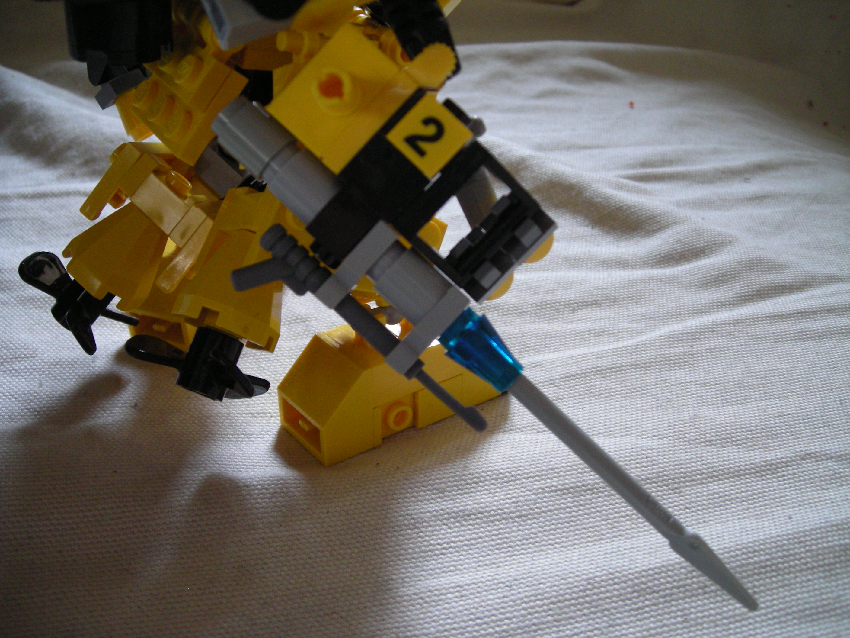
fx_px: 933
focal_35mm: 38
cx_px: 425
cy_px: 319
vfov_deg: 37.7
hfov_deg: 49.0
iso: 200
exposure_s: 1/13
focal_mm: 6.3
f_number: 3.2
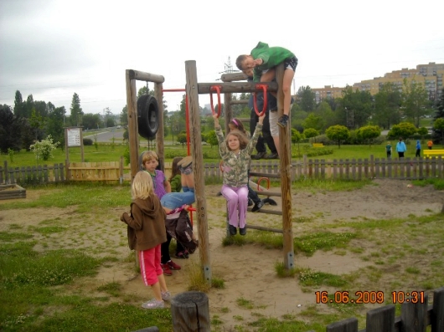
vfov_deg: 40.7
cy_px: 166
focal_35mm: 35
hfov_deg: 52.6
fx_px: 449
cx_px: 222
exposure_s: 1/168
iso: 64
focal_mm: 5.7
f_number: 2.8
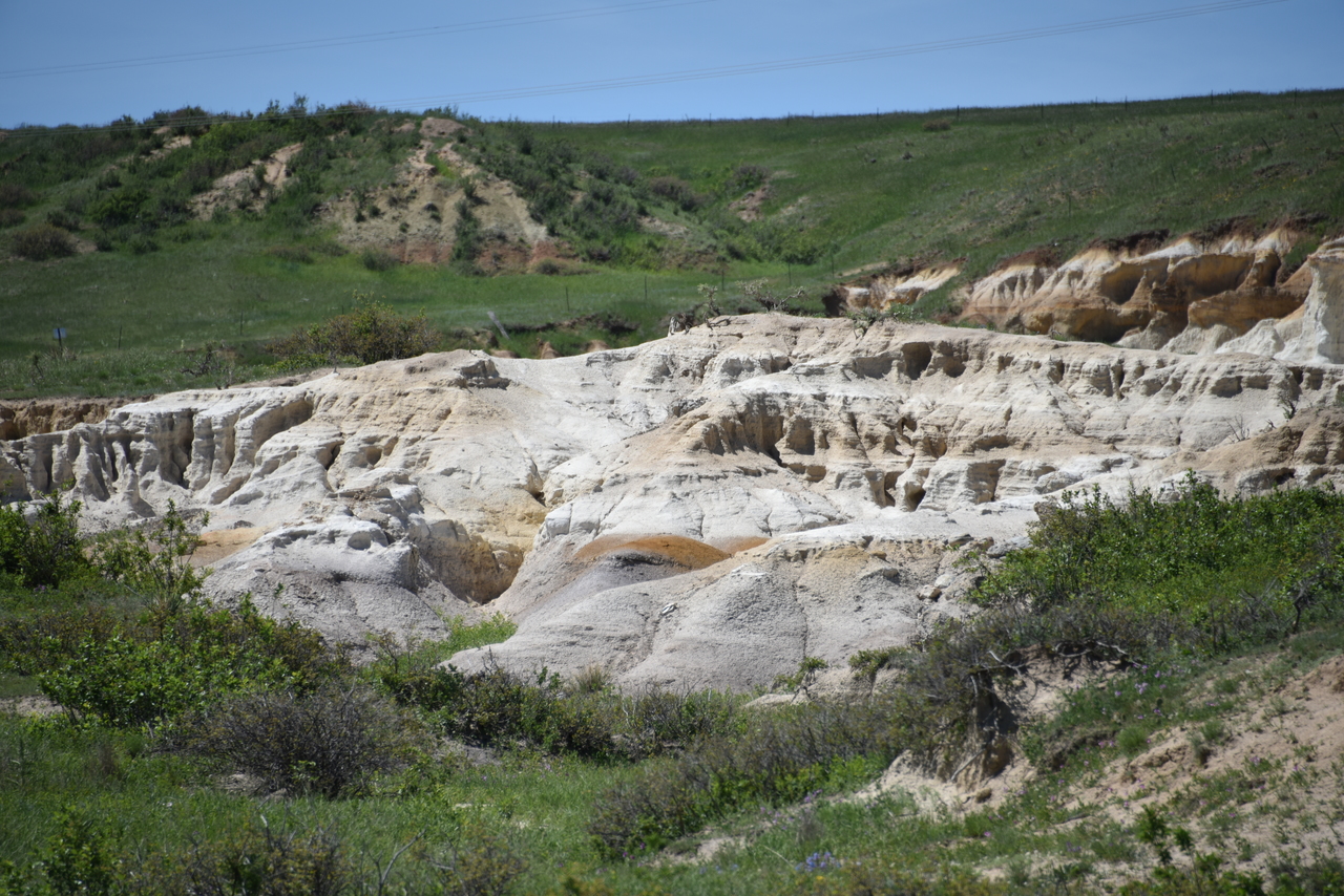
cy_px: 448
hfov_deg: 6.9
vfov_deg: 4.6
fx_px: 11202
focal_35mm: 300
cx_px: 672
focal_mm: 300
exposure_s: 1/640
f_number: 5.6
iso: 100
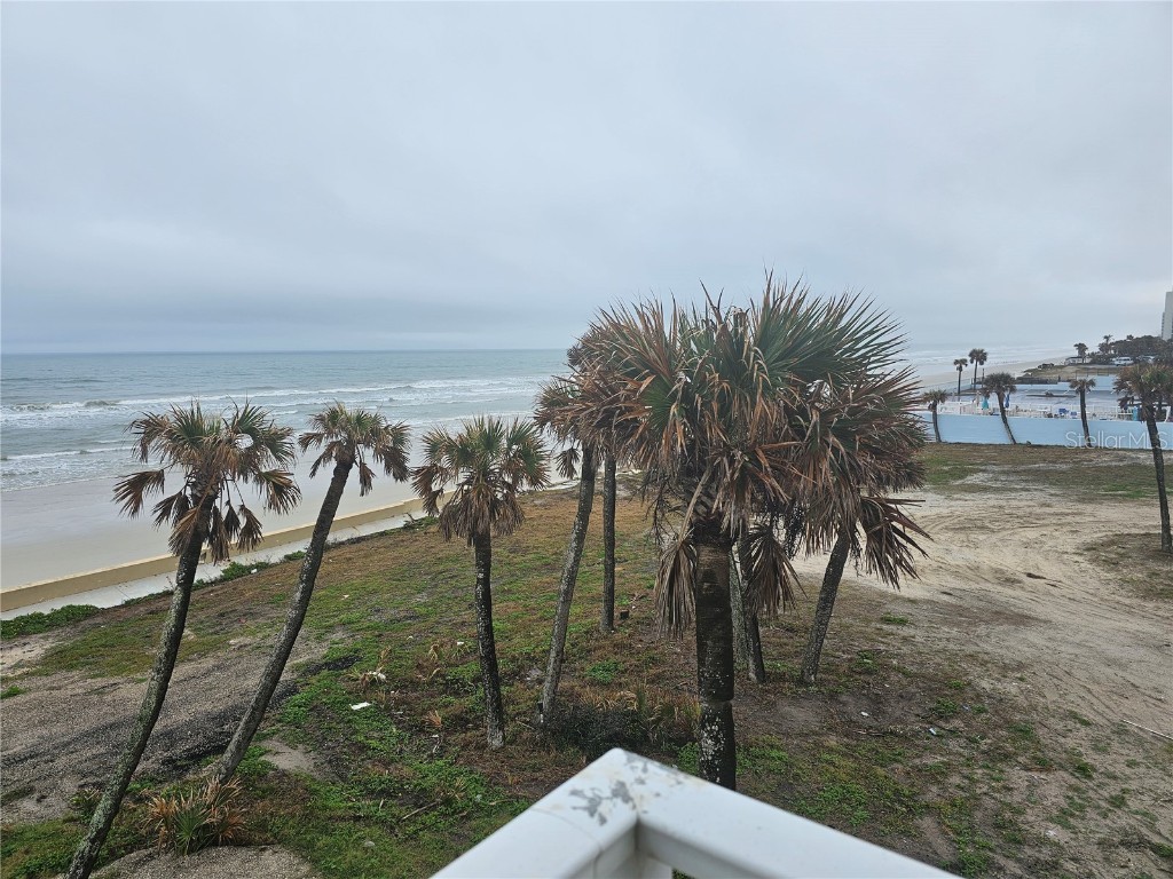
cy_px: 440
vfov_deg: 58.9
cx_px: 586
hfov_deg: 73.9
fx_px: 779
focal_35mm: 23
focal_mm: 6.3
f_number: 1.7
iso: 10
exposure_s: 1/447
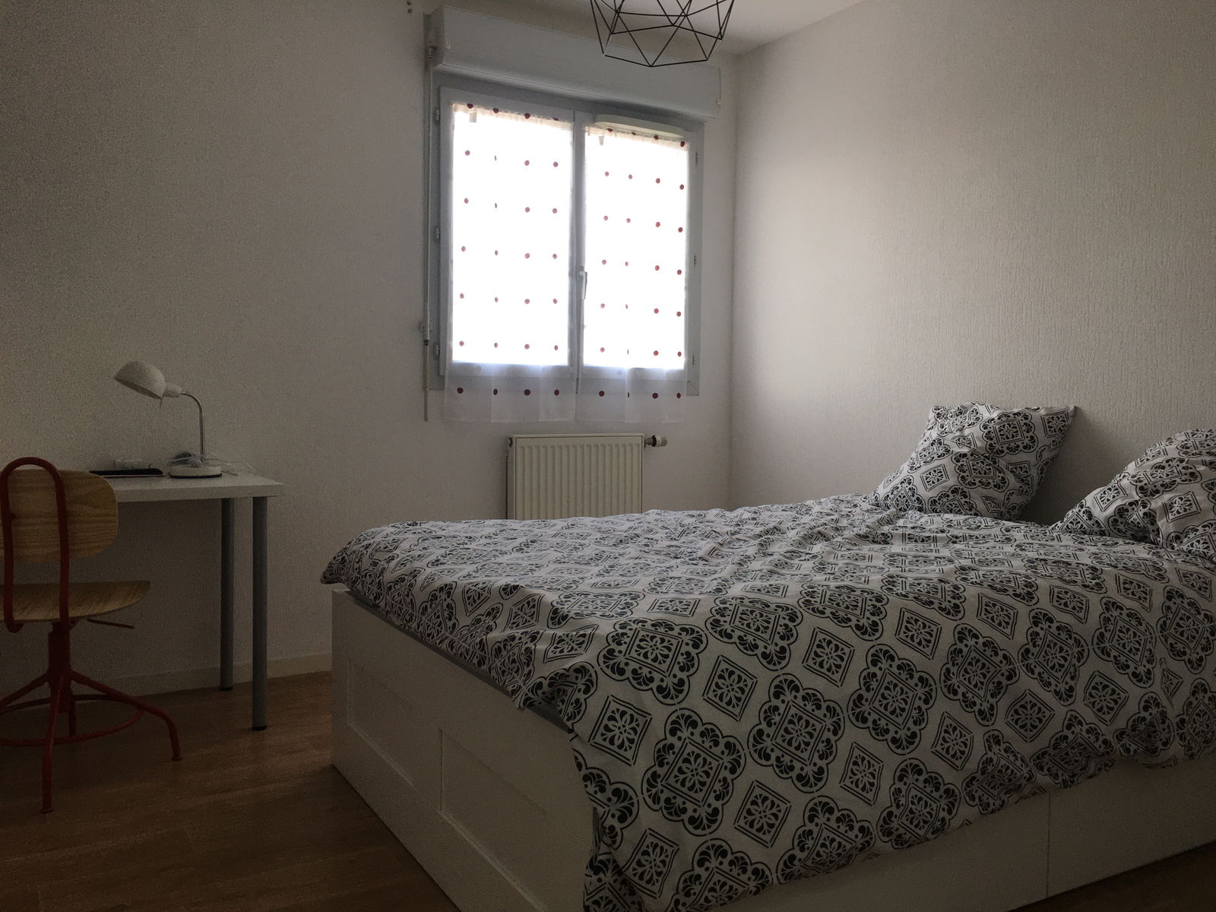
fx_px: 1019
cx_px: 608
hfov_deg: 61.7
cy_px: 456
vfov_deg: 48.2
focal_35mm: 29
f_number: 2.2
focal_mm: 4.15
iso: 40
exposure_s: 1/100
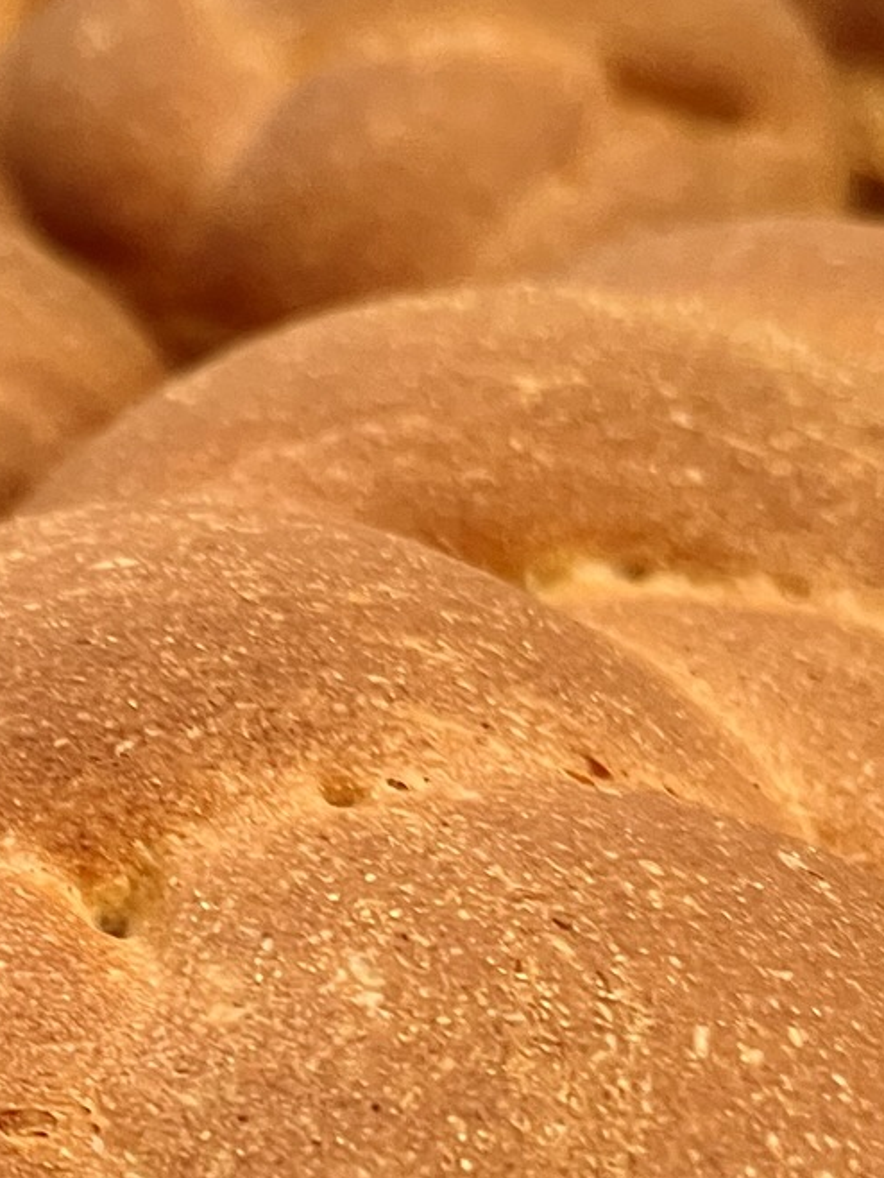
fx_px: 2688
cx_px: -141
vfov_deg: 24.1
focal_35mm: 79
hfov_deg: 17.9
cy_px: 1031
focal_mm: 5.7
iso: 250
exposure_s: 1/60
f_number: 1.5
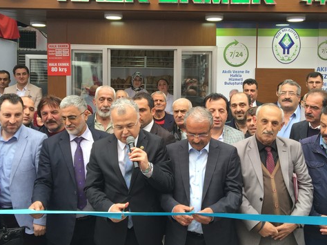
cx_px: 166
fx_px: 387
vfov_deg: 35.1
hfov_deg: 45.8
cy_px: 108
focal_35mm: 41
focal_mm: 4.15
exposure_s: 1/100
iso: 32
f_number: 2.2
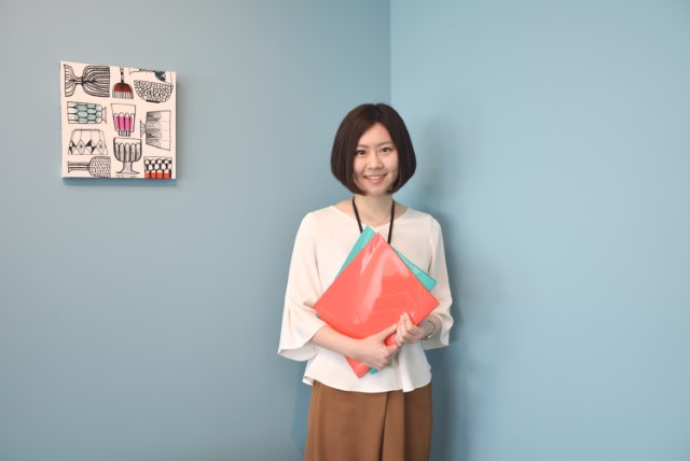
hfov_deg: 57.2
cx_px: 345
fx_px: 633
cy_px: 230
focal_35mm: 33
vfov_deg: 40.0
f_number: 3.5
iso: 100
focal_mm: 22
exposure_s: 1/15
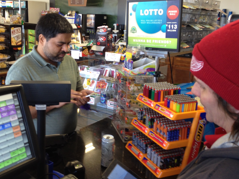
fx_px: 304
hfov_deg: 42.8
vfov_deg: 32.8
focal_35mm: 44
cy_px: 79
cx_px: 99
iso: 80
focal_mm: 4.28
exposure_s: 1/20
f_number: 2.4
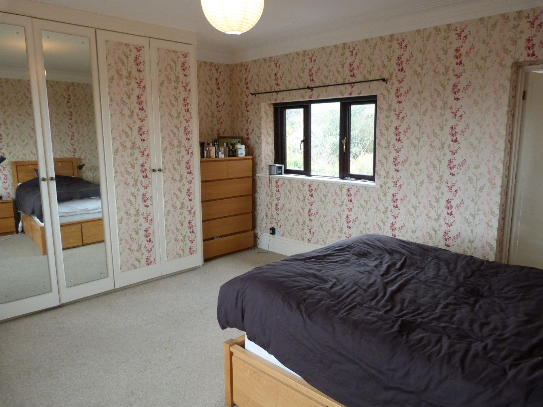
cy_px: 204
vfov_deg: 54.9
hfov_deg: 69.4
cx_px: 272
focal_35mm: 25
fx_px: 392
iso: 200
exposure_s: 1/60
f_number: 2.8
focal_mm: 4.5
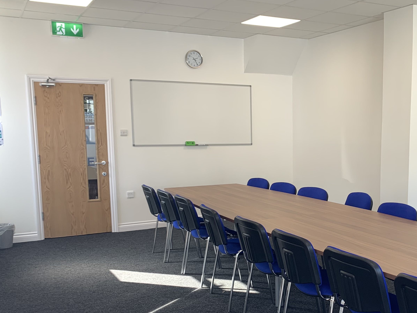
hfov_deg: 41.7
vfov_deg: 32.6
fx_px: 530
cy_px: 210
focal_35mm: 44
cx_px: 313
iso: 25
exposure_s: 1/100
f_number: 1.8
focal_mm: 4.25
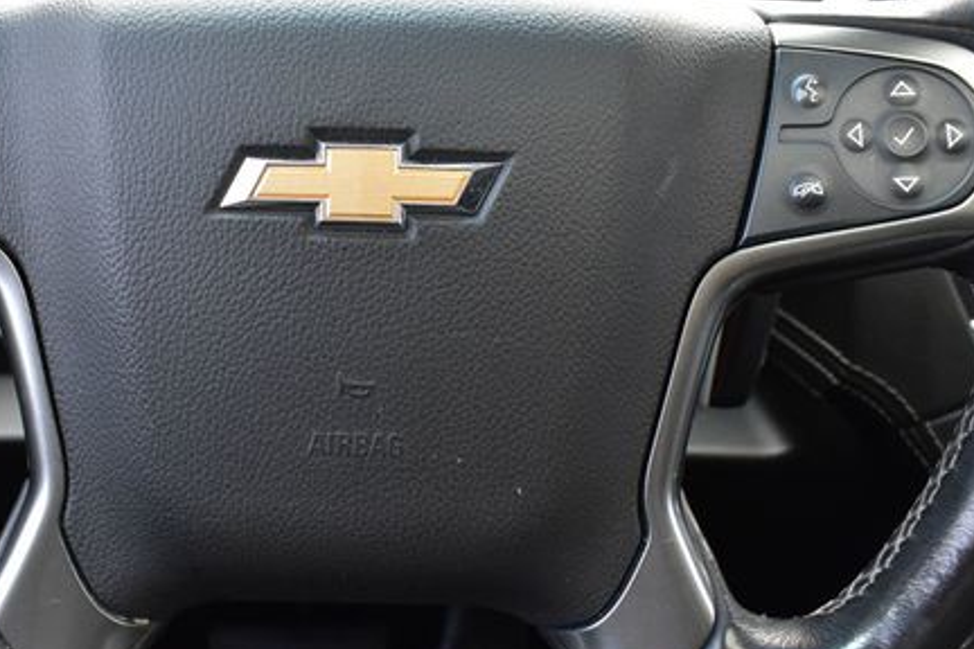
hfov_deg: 48.0
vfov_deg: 33.4
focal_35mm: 40
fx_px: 1082
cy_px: 331
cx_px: 368
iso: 1600
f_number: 6.3
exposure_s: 1/15
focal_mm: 18
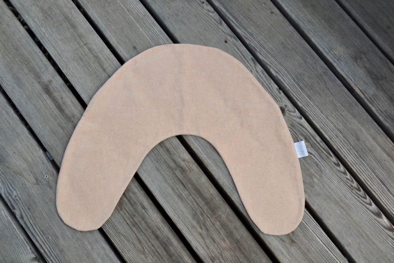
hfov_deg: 51.3
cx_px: 197
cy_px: 132
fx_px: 410
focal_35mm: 38
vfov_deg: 35.5
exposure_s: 1/125
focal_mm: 25
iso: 100
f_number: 5.6
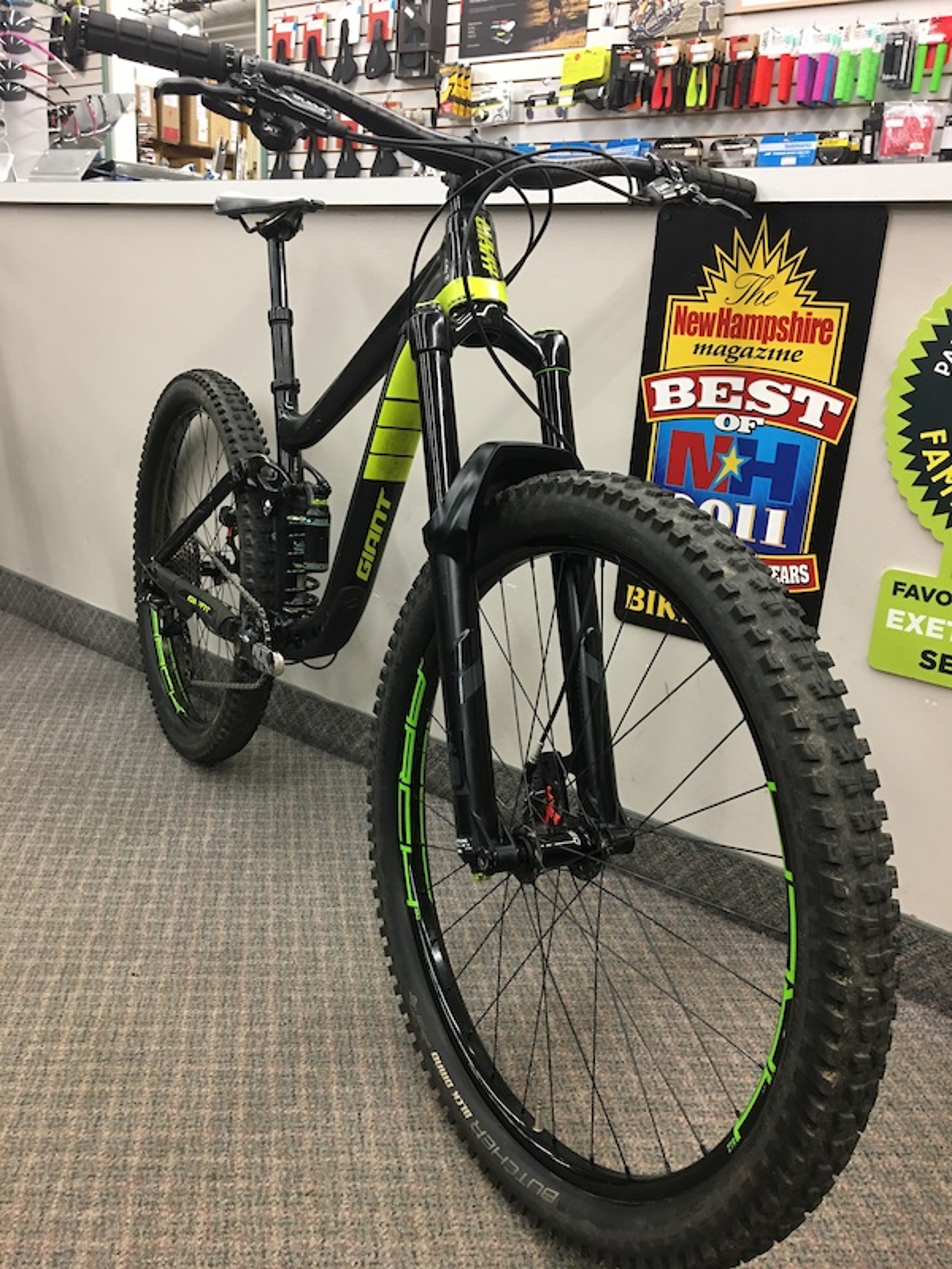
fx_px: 1063
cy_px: 634
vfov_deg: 61.7
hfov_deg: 48.2
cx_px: 476
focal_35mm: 29
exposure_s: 1/30
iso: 100
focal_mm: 4.15
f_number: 2.2
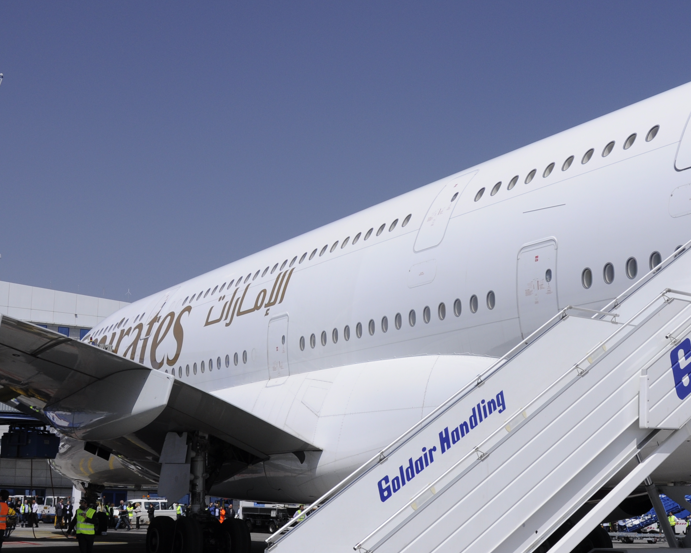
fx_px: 1186
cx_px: 396
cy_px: 328
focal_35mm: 58
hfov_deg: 32.4
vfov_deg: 26.2
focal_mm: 22
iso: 200
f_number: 9
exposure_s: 1/320
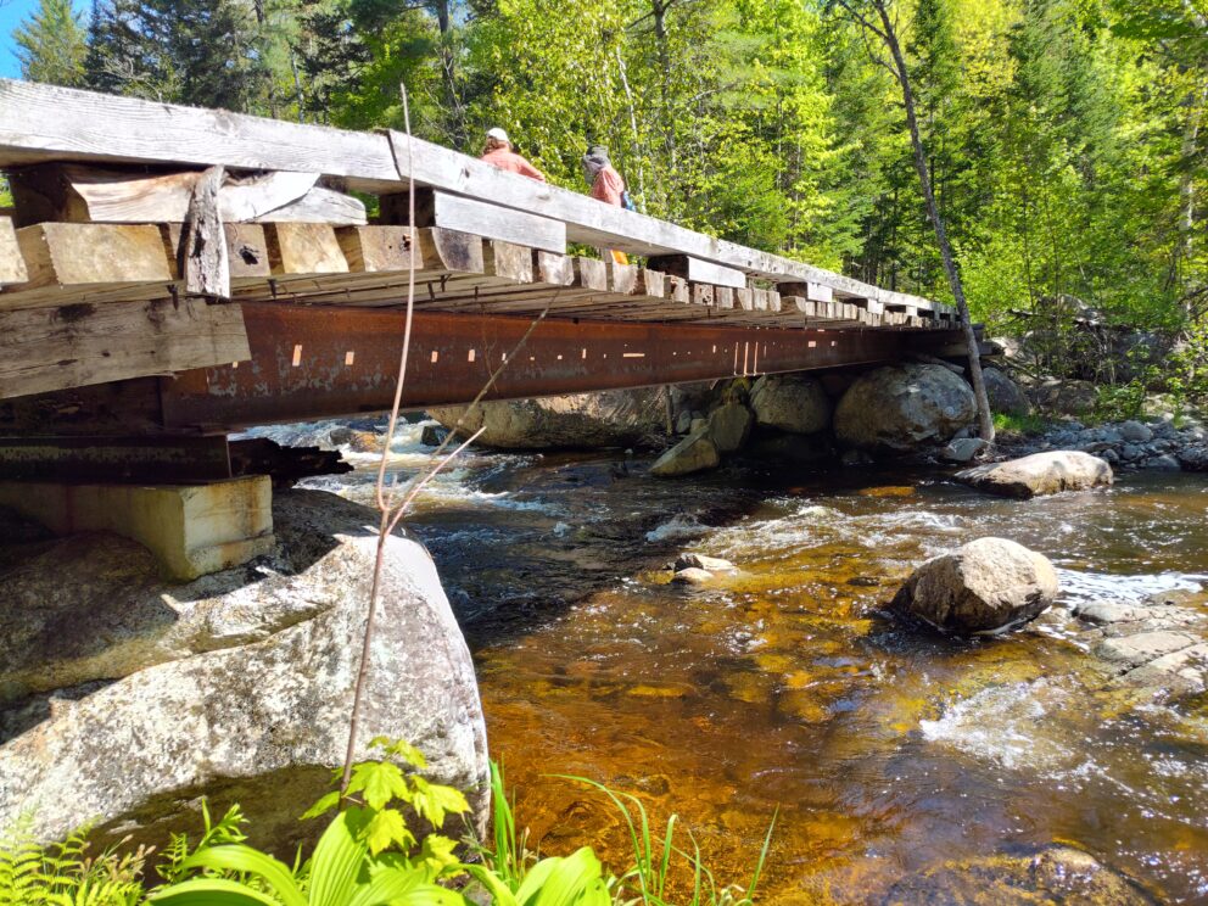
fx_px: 803
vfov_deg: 58.9
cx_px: 604
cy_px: 453
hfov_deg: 73.9
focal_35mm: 23
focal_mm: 5.56
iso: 100
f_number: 1.8
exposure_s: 1/490
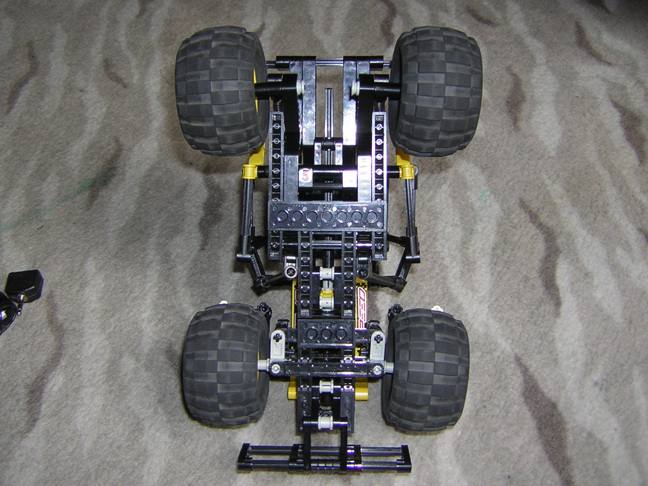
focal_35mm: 43
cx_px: 324
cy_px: 243
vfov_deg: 33.6
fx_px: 805
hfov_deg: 43.9
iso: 50
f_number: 2.8
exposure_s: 1/60.1
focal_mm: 5.6
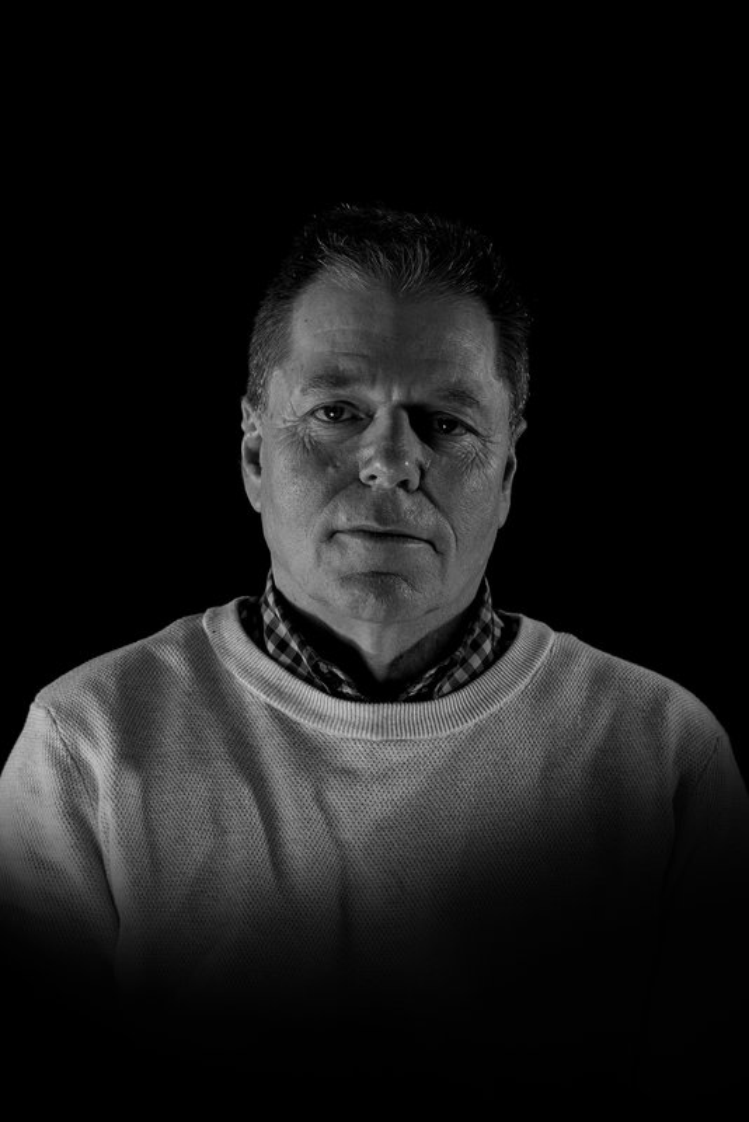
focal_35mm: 105
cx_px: 374
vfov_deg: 19.4
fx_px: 3274
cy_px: 561
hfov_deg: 13.1
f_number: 8
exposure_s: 1/60
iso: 200
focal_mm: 105
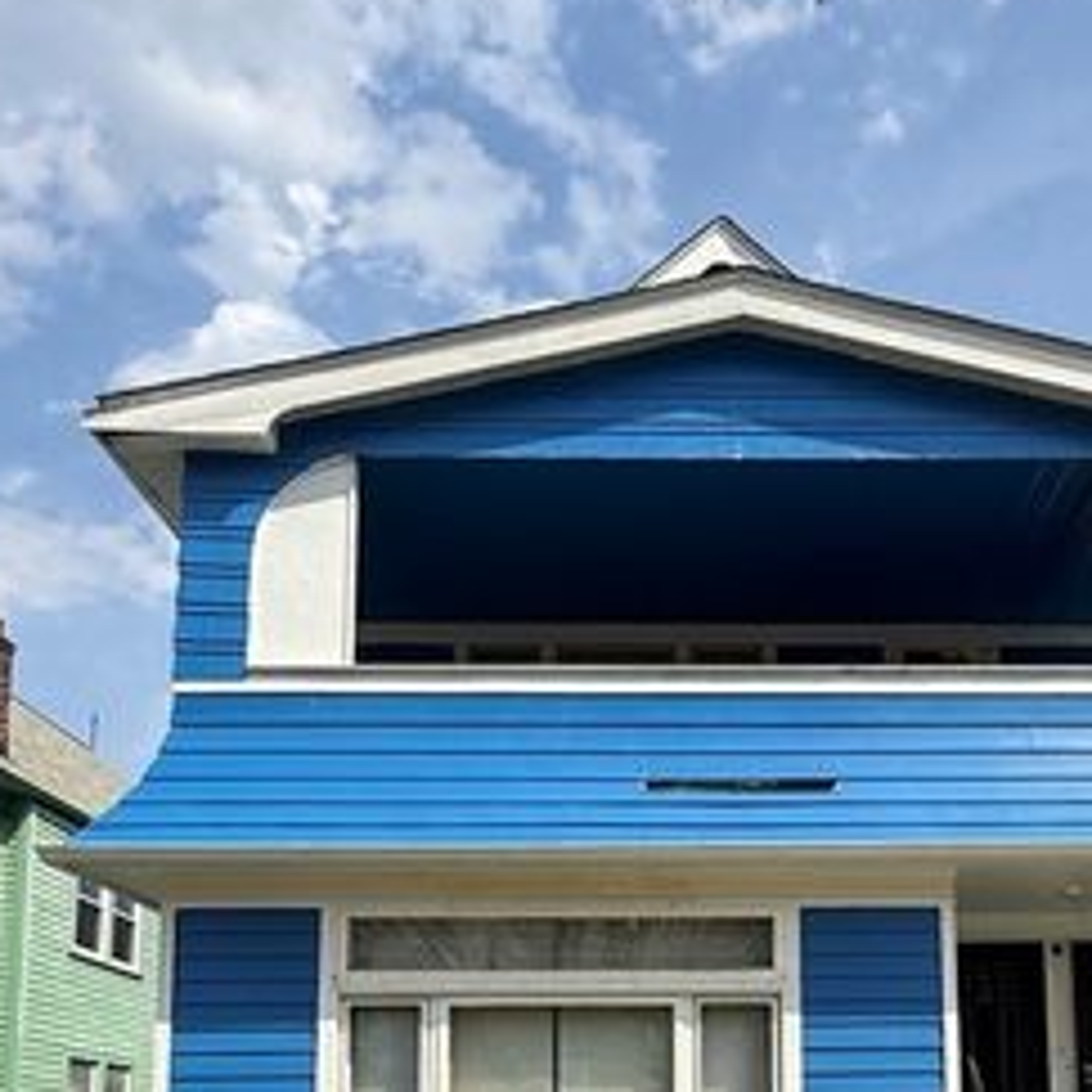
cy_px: 1036
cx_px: 715
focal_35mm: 34
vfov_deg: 43.1
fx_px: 1213
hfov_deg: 47.8
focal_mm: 2.22
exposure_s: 1/1901
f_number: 2.2
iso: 50
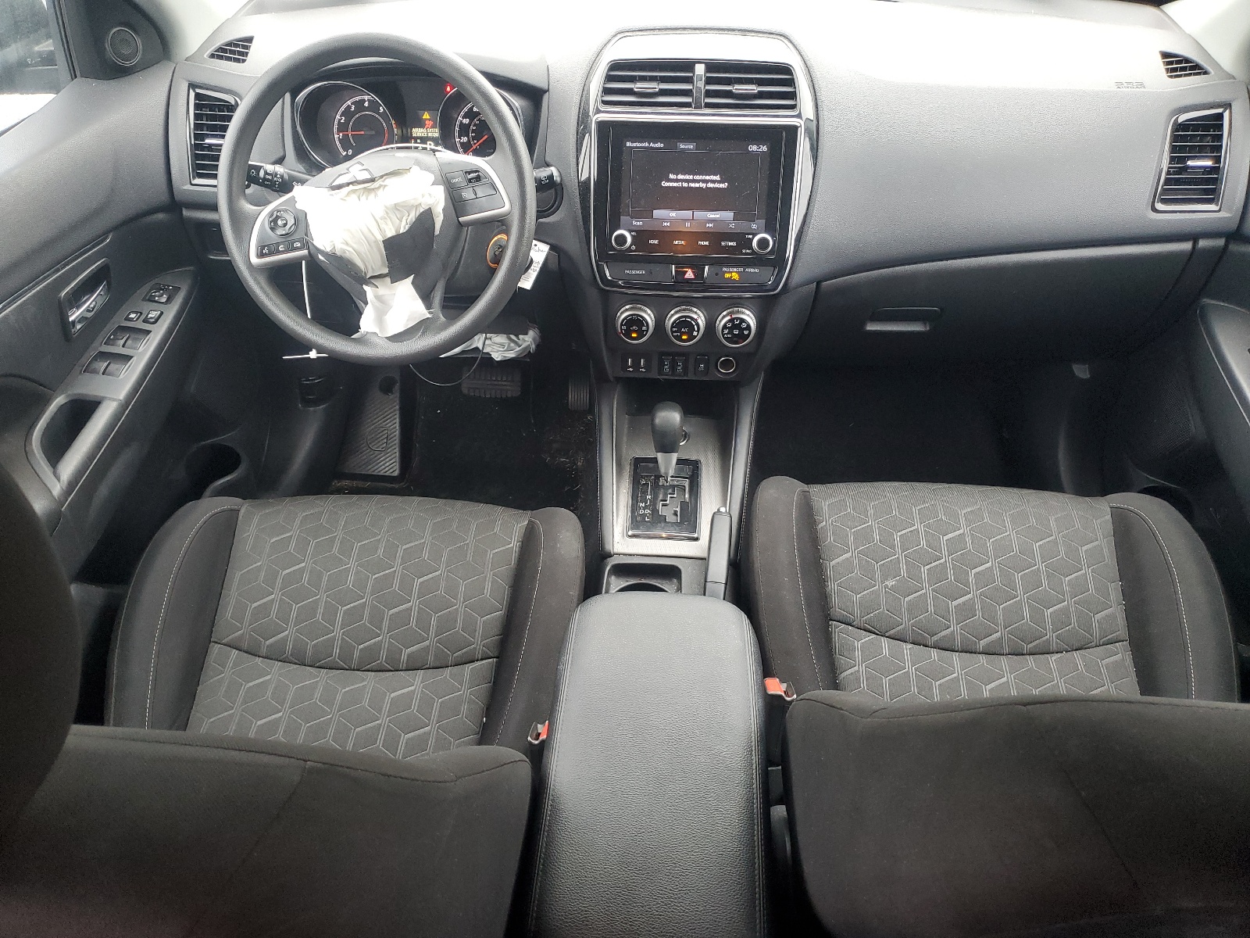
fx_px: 939
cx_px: 625
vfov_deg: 53.1
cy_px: 469
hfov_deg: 67.3
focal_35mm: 26
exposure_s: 1/50
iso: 100
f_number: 1.5
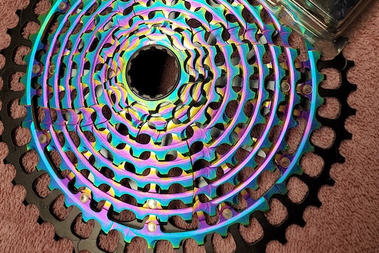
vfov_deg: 33.9
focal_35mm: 37
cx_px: 189
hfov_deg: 51.9
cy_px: 24
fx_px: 389
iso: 50
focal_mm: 4.3
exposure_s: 1/149
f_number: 2.4
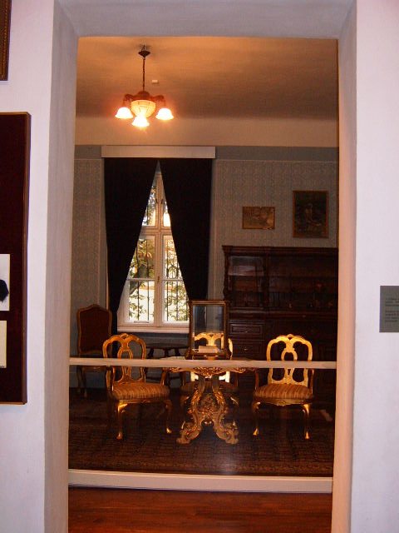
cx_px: 200
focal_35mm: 38
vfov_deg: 49.0
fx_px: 584
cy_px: 266
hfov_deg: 37.7
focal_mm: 5.8
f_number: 2.8
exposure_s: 1/30
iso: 141
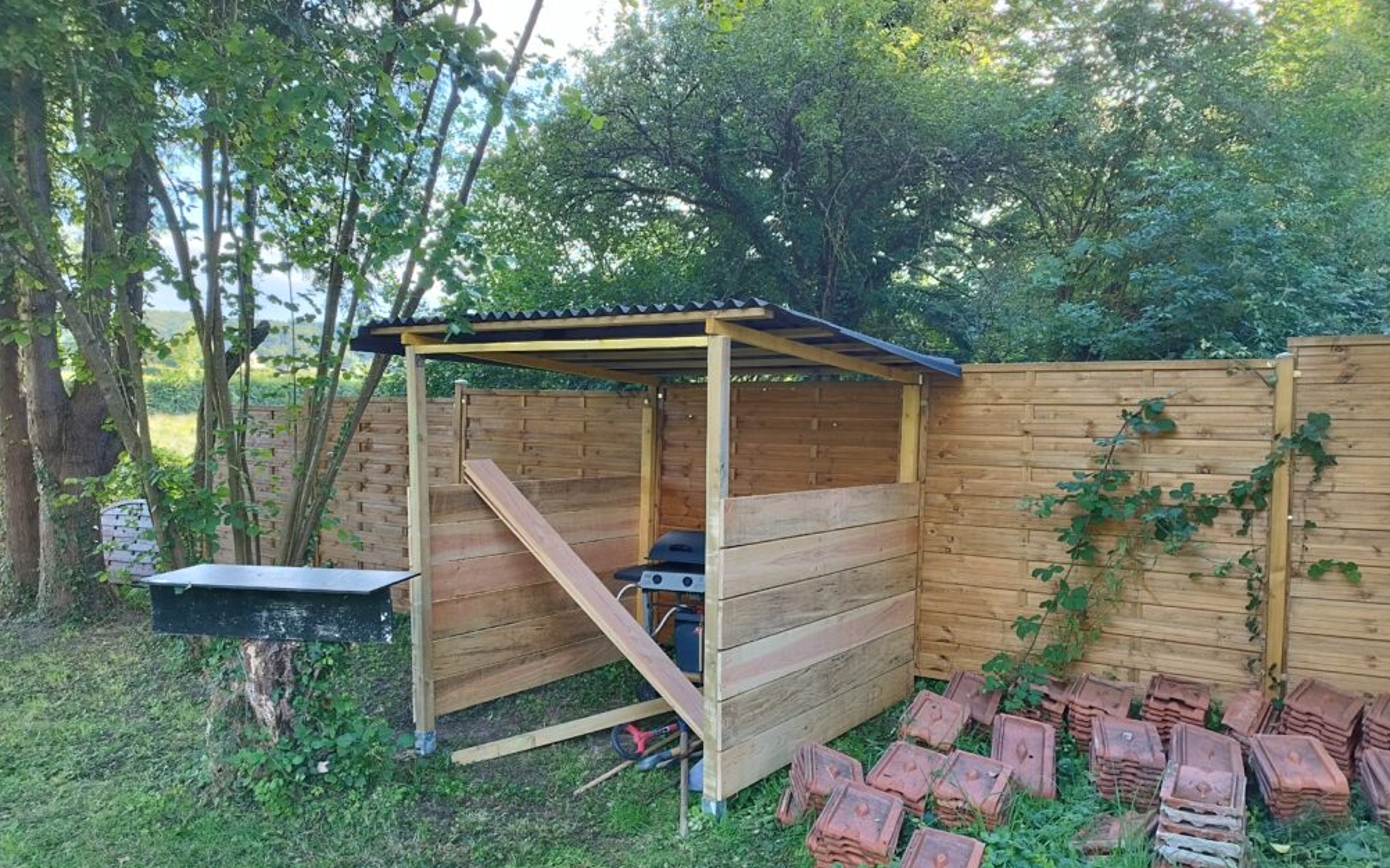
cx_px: 694
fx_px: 985
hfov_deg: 70.4
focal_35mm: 26
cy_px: 470
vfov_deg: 47.5
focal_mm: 5.89
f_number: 1.89
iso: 130
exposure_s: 1/50
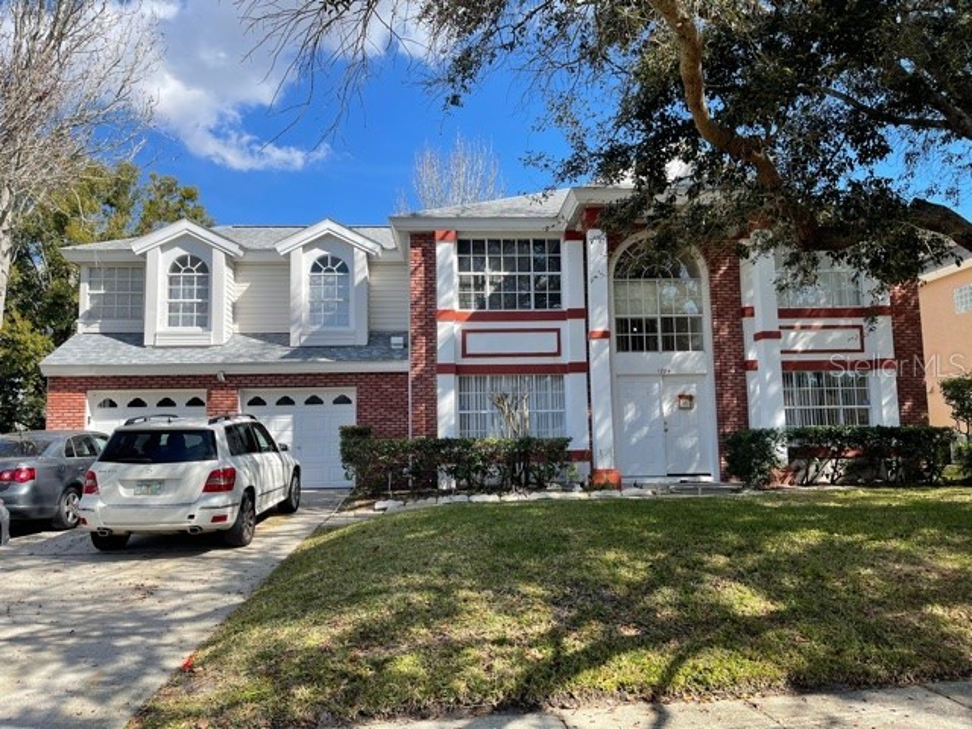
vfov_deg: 53.1
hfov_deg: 67.3
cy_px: 364
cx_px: 486
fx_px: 730
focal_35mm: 26
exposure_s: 1/2049
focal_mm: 5.1
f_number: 1.6
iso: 32
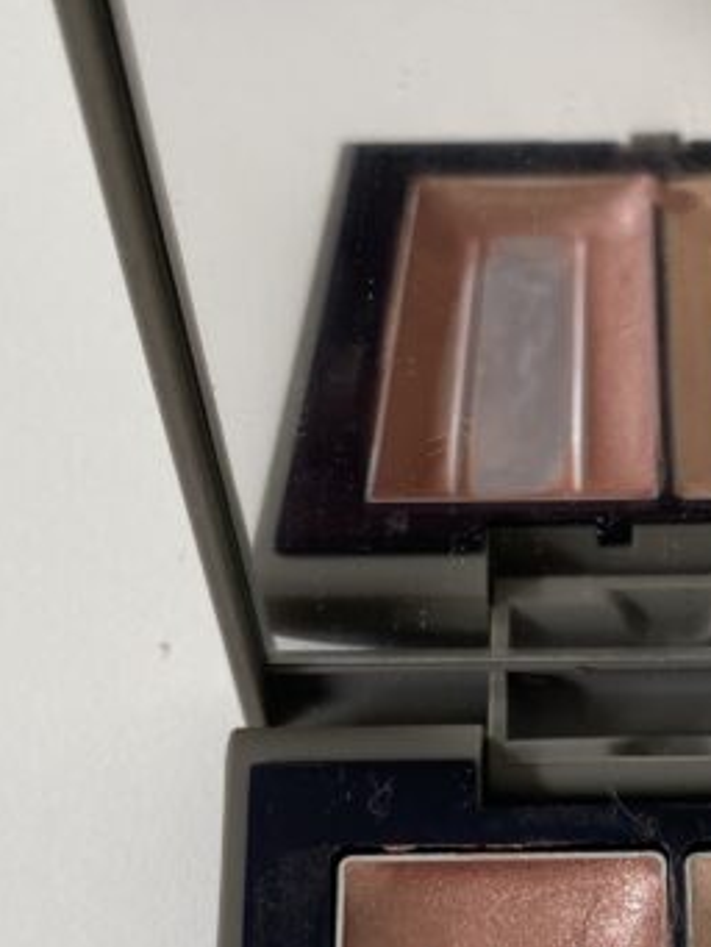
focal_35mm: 78
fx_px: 2135
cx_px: 664
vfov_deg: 24.3
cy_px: 858
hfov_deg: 18.5
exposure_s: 1/121
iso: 100
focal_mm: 4.25
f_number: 1.8
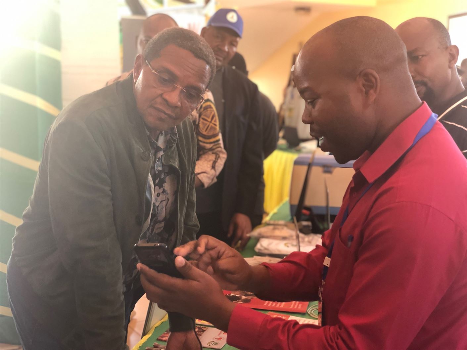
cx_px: 234
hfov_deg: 36.8
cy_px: 175
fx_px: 701
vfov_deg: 28.0
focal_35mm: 52
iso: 160
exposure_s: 1/30
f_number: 2.4
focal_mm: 6
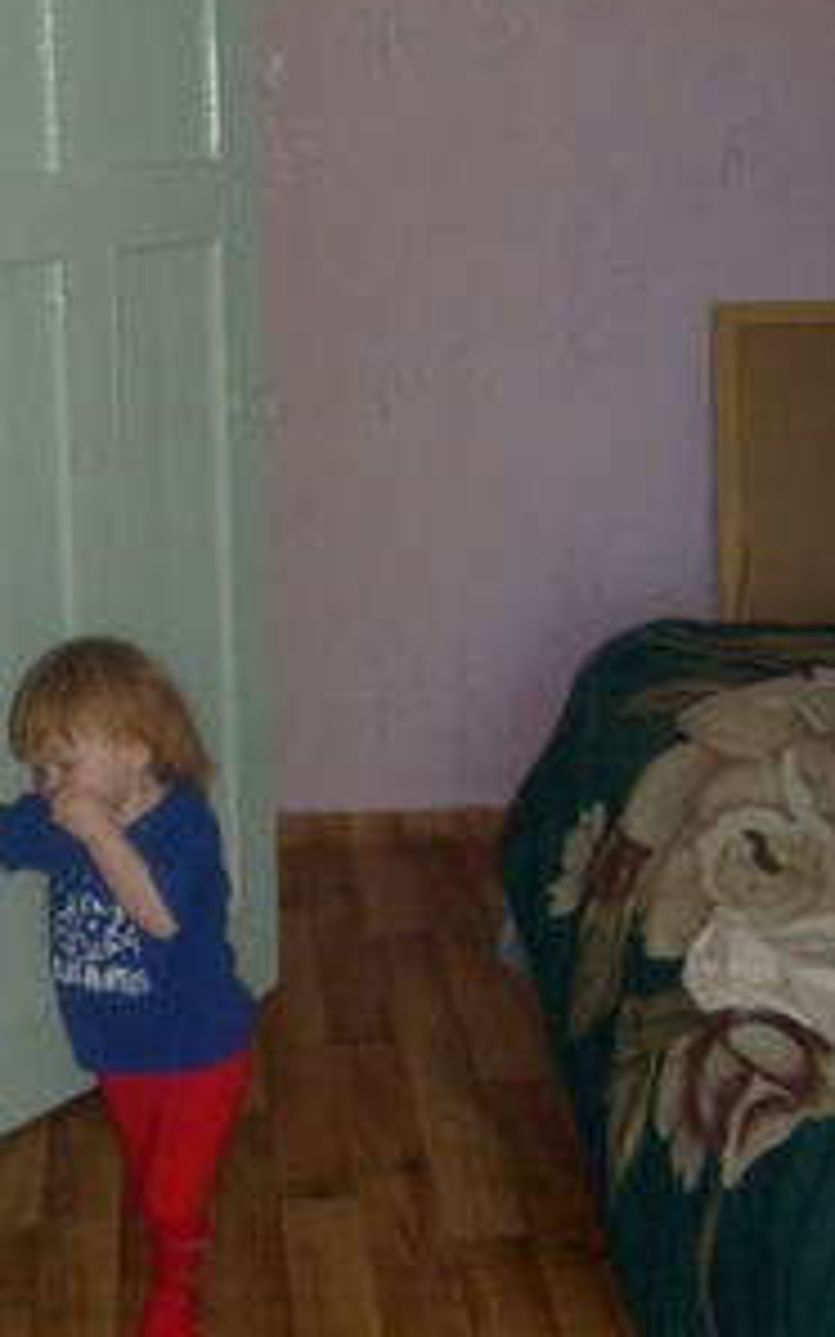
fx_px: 2041
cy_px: 695
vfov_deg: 36.3
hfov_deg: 22.6
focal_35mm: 56
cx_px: 112
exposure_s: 1/45
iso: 100
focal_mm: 5.8
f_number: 2.8
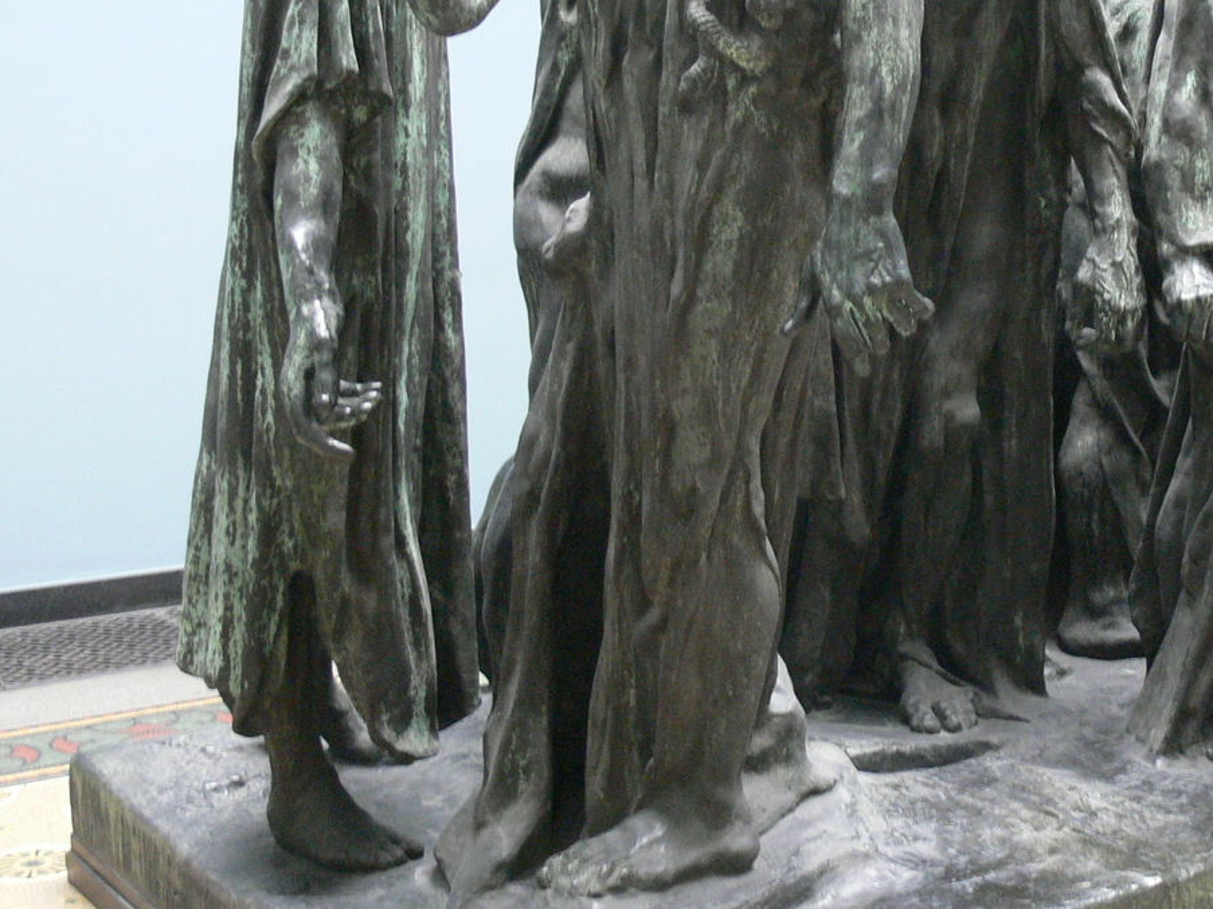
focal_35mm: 62
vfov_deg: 23.6
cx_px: 852
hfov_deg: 30.9
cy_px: 332
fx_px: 2172
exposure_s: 1/13
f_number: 2.8
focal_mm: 7.4
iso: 200
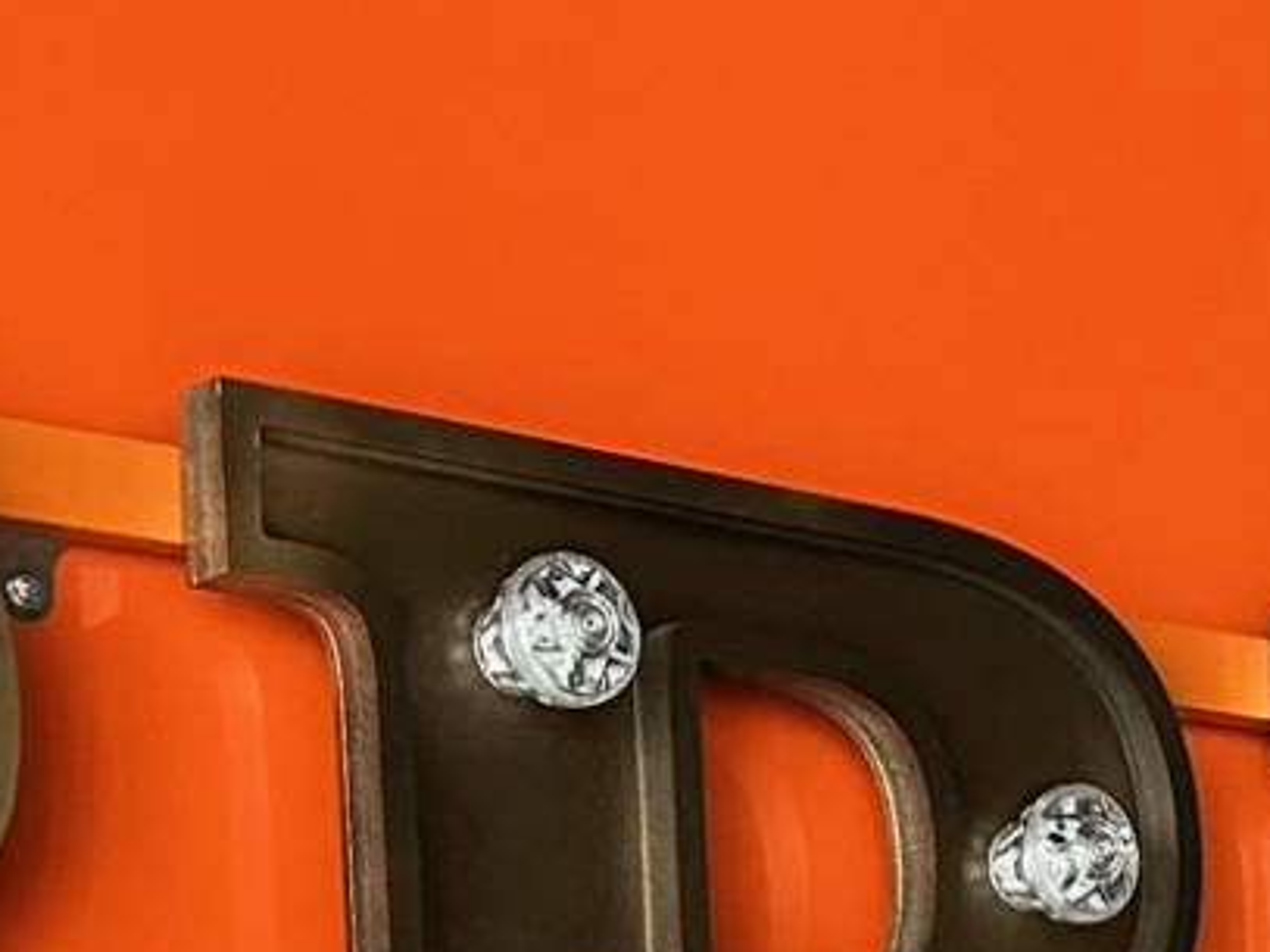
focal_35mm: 118
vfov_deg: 11.4
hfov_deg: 16.2
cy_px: 1882
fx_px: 4328
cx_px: 1392
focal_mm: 6.86
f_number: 1.78
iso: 640
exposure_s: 1/60
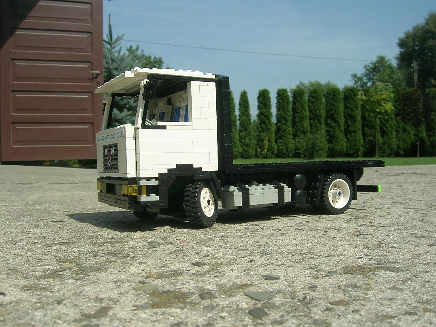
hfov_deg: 52.6
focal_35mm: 35
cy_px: 164
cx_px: 218
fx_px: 441
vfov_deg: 40.7
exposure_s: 1/653
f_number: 4.8
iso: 50
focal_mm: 5.4
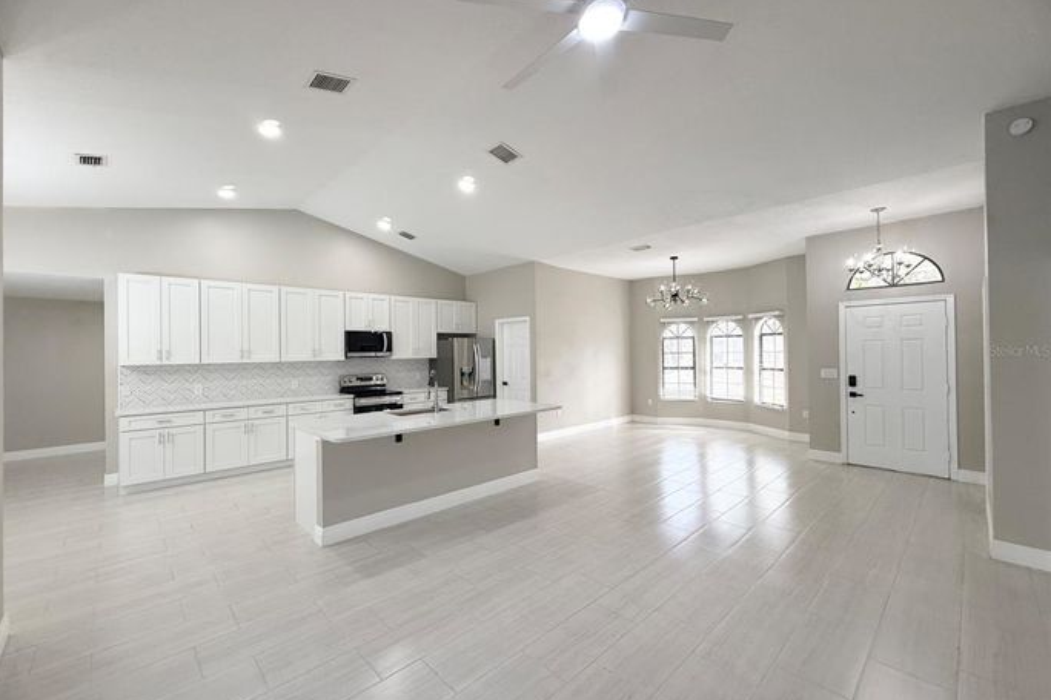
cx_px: 511
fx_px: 438
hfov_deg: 100.4
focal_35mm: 15
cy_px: 350
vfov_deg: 77.3
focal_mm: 2.22
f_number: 2.2
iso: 125
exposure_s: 1/120
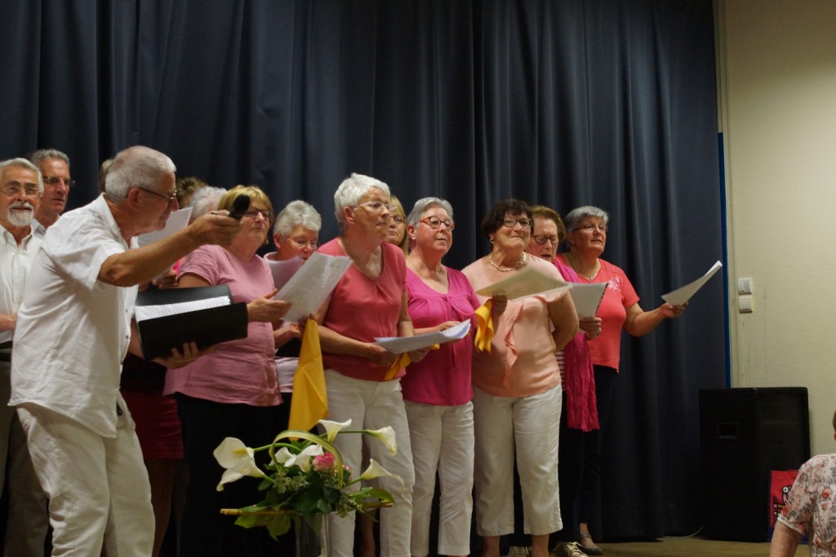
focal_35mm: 75
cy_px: 278
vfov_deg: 18.2
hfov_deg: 27.0
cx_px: 418
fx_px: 1741
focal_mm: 50
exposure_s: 1/50
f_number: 5.6
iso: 1600
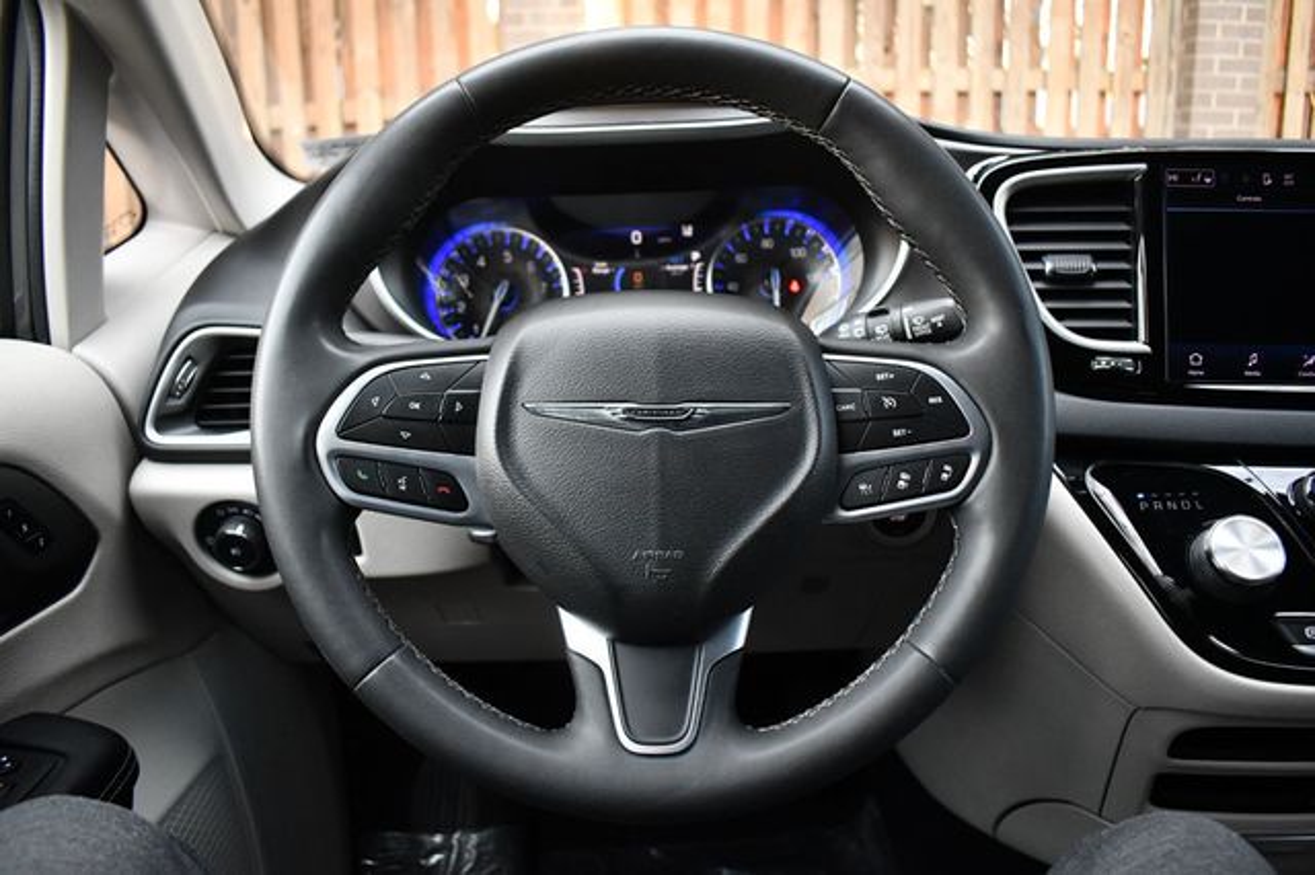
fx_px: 986
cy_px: 438
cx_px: 658
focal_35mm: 27
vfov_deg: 47.9
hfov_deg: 67.4
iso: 2800
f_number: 3.5
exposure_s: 1/125
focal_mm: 18
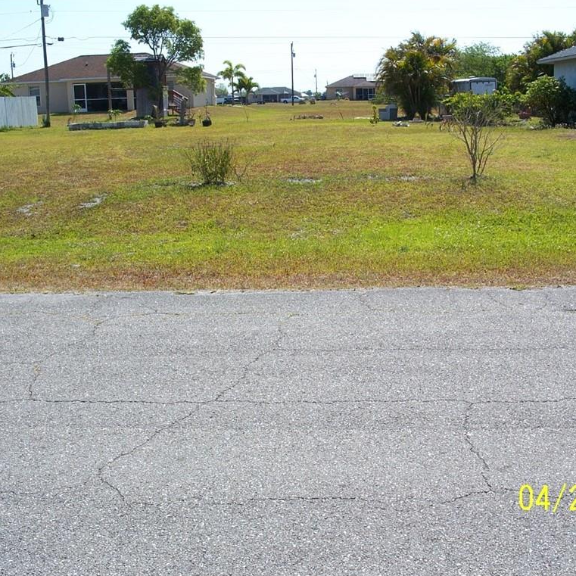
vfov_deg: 38.3
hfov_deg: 38.2
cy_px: 288
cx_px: 337
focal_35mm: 44
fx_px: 828
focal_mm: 7.8
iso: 64
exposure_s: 1/500
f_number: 4
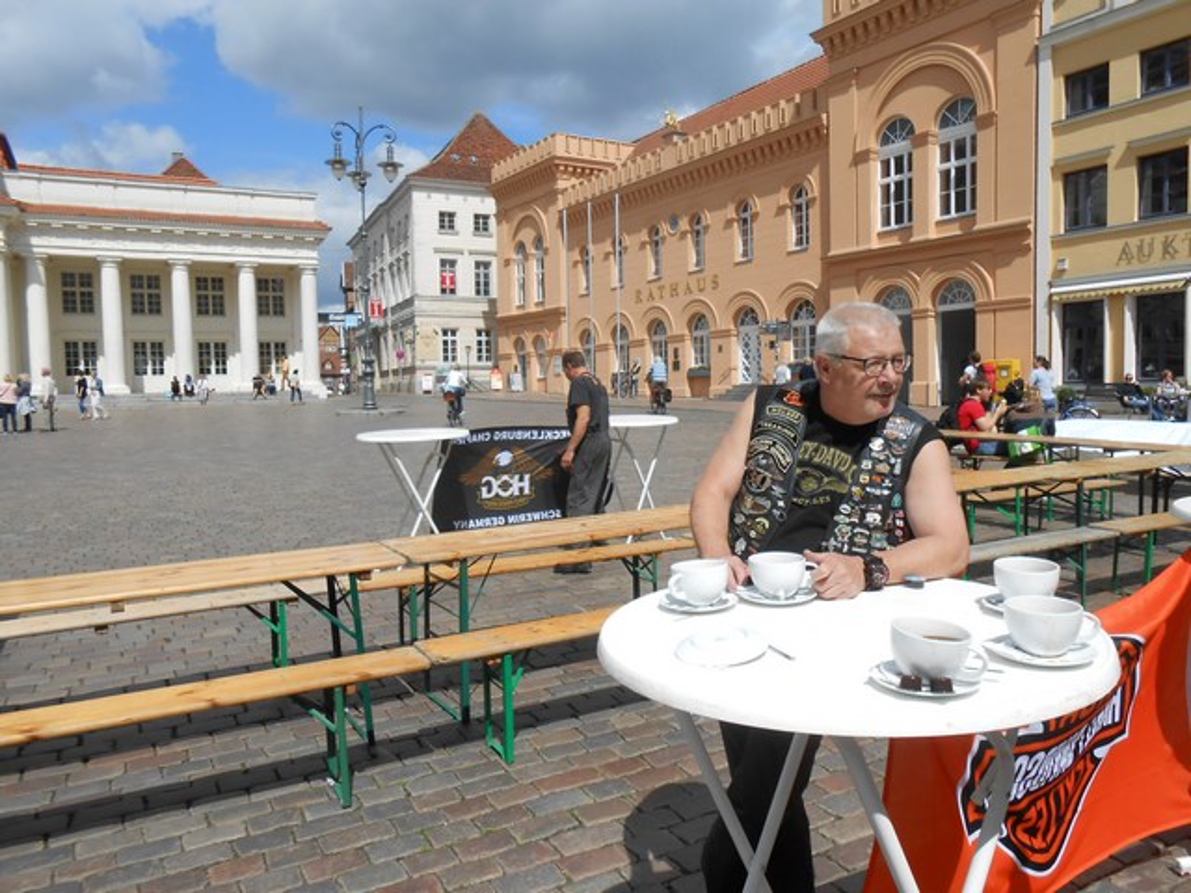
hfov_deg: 67.3
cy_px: 446
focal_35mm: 26
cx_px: 596
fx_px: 895
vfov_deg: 53.1
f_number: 3.5
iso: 80
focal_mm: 4.6
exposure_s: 1/1250
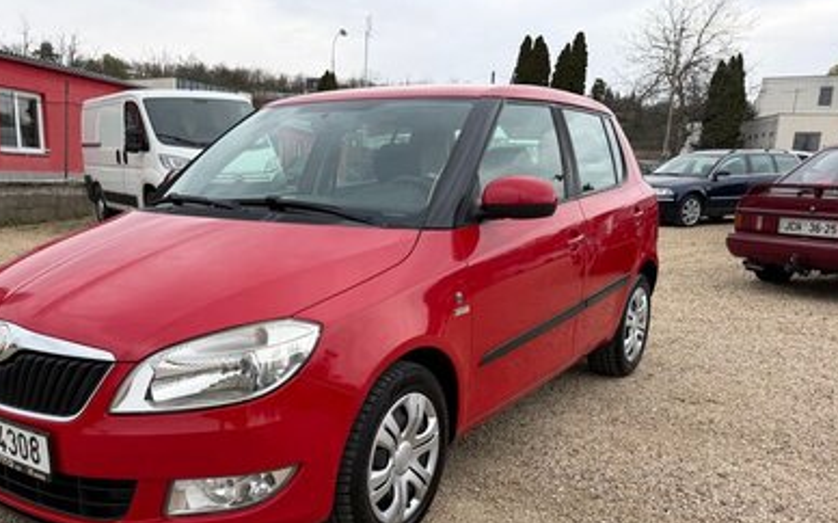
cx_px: 320
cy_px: 370
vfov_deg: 38.7
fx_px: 730
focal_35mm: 32
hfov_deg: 59.0
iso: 80
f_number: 1.78
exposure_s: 1/979
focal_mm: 6.76
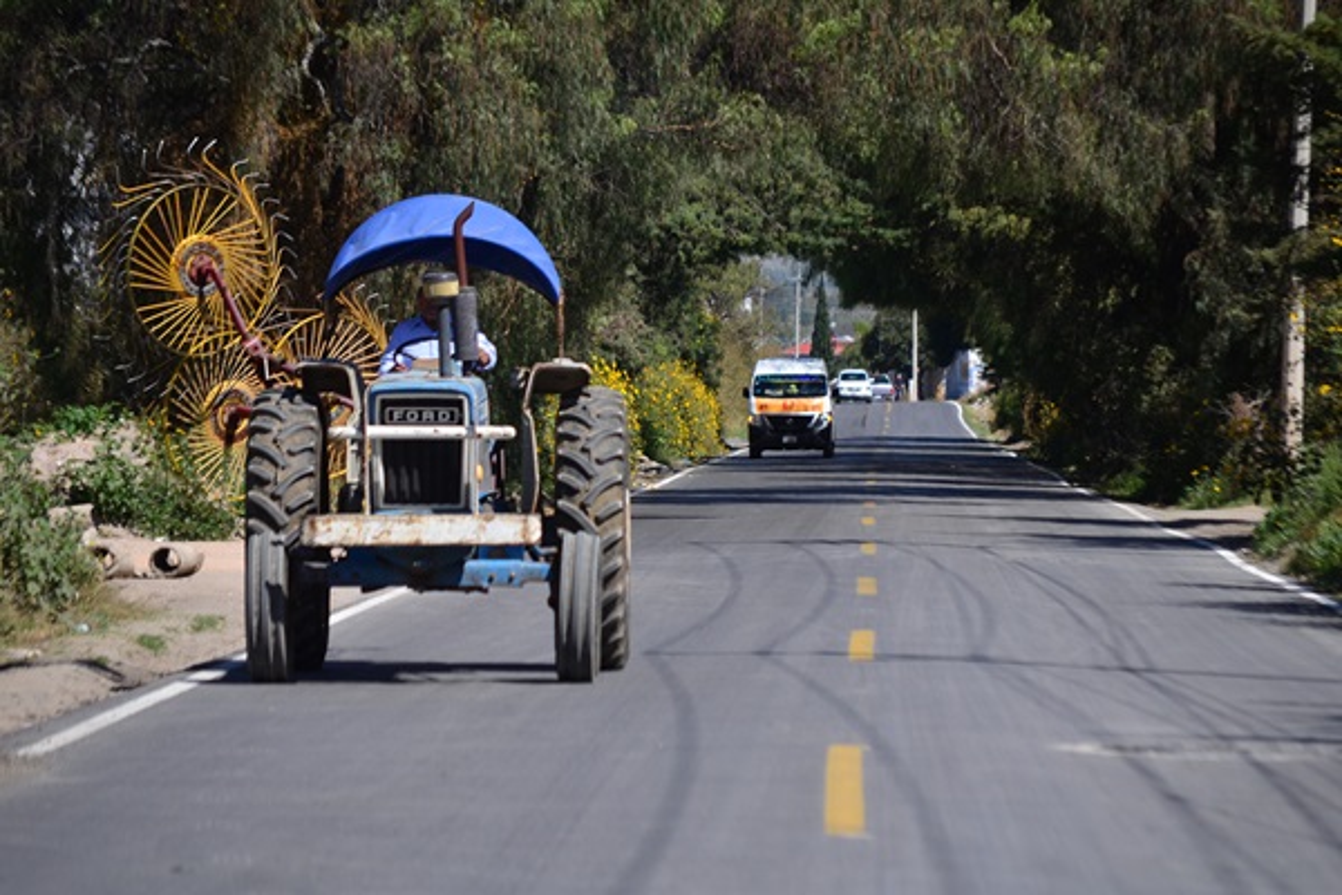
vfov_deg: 5.7
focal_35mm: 240
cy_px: 448
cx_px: 671
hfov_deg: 8.6
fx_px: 8946
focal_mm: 160
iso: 200
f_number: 7.1
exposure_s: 1/1250
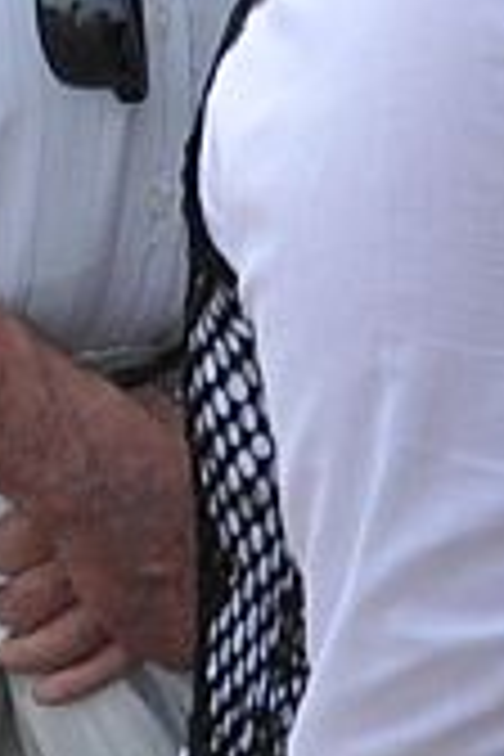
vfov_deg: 3.8
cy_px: -558
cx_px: -3366
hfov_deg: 2.3
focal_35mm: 545
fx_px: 11444
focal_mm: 34
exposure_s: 1/320
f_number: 7.1
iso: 400
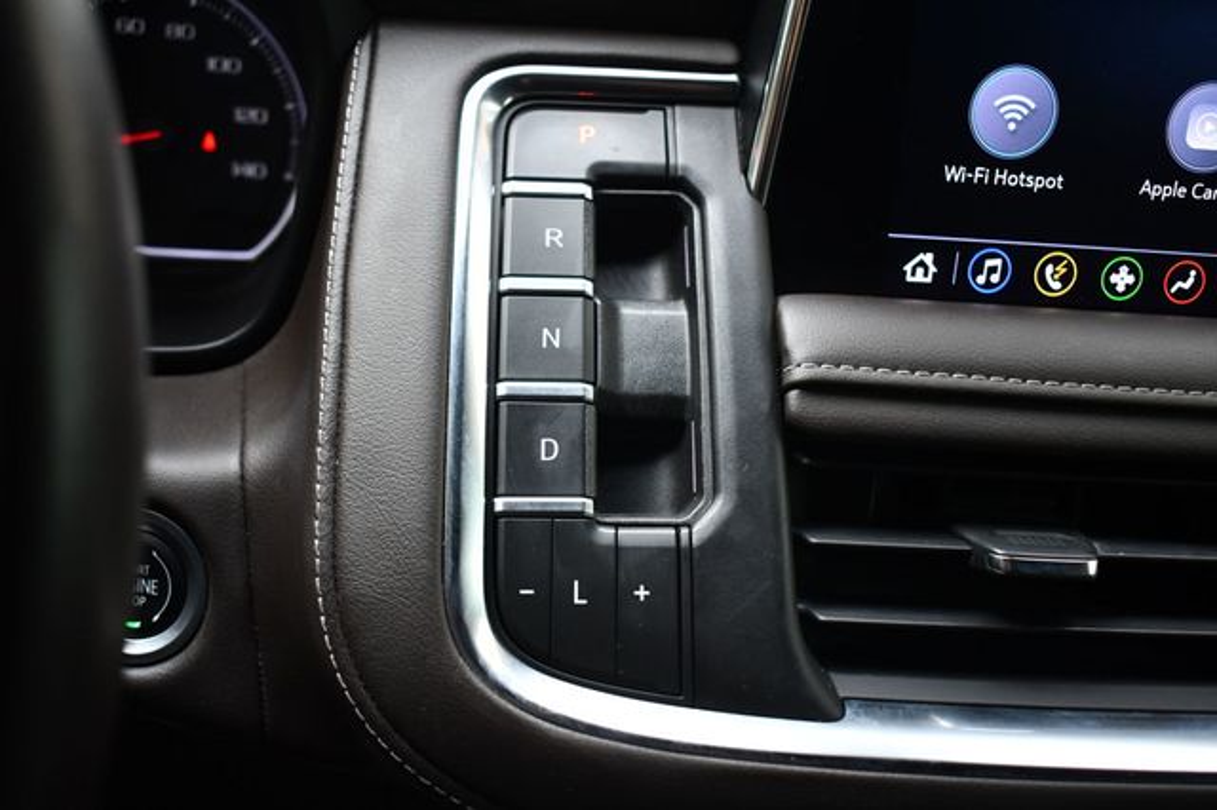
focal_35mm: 39
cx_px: 608
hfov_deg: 49.6
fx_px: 1318
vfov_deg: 34.2
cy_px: 405
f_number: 4
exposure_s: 1/125
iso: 800
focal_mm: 26
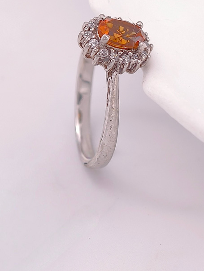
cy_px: 49
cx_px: 155
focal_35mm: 248
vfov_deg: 8.0
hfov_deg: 6.0
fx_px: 1943
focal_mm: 22.48
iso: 125
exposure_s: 1/200
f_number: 2.67
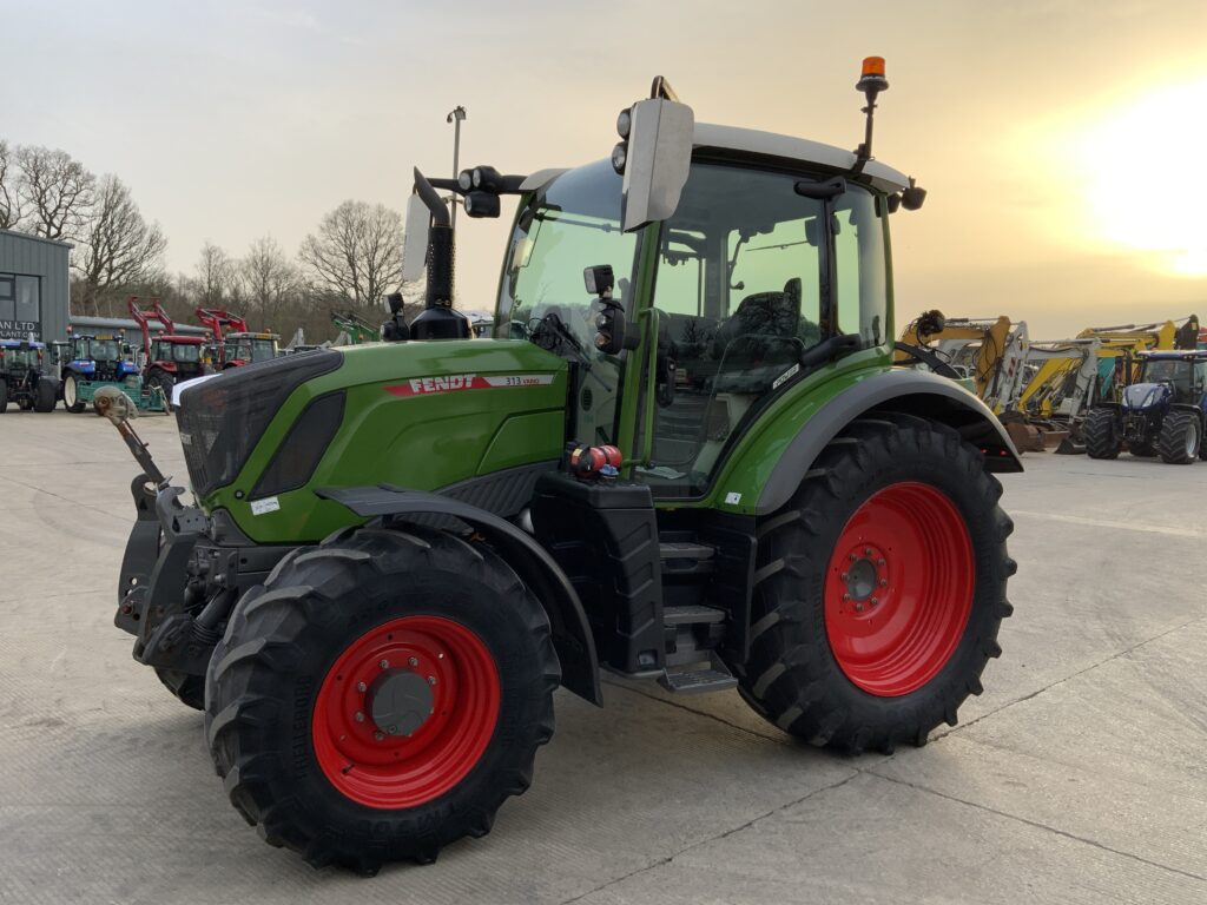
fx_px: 1011
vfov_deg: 48.2
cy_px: 452
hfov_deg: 61.7
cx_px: 604
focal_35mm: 29
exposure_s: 1/257
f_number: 1.8
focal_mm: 3
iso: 16
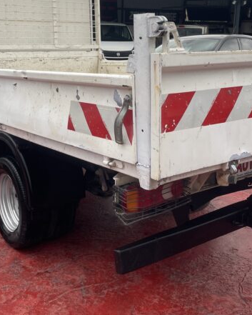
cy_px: 120
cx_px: 128
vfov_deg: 40.1
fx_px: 429
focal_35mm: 46
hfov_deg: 32.8
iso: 32
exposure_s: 1/322
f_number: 1.6
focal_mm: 4.2
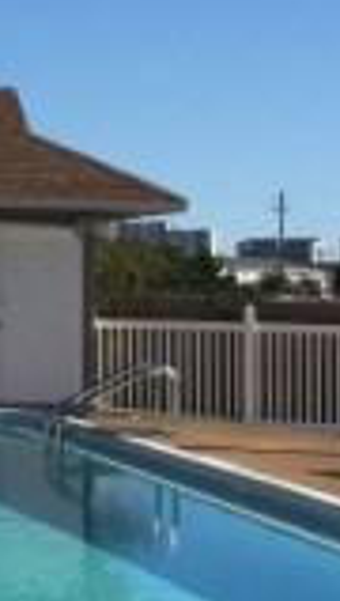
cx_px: -434
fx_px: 2026
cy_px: 272
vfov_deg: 16.9
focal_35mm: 127
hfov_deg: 8.8
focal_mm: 4.15
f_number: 2.2
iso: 32
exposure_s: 1/3049
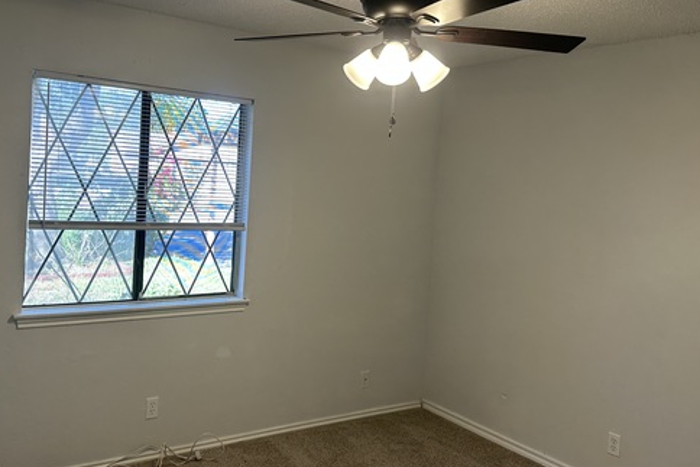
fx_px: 642
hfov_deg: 57.0
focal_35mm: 33
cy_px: 204
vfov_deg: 39.9
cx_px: 305
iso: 125
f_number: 1.78
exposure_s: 1/120
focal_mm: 6.86
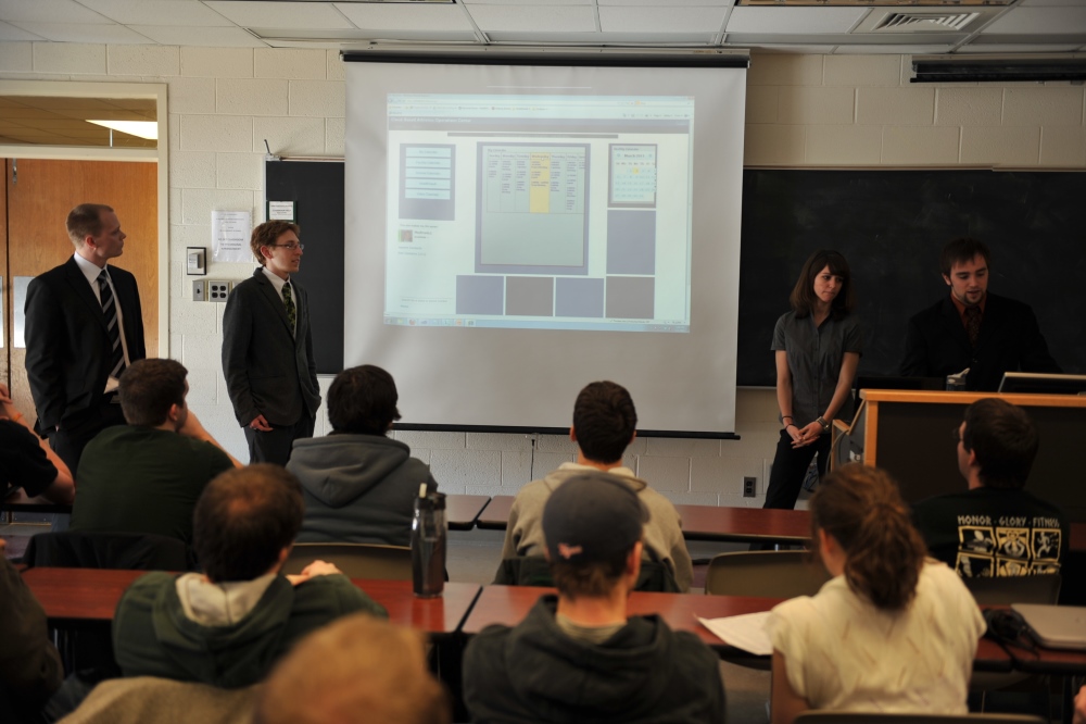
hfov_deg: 46.4
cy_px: 362
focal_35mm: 42
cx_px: 543
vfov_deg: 31.9
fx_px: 1267
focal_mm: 42
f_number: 2.8
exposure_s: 1/60
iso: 200
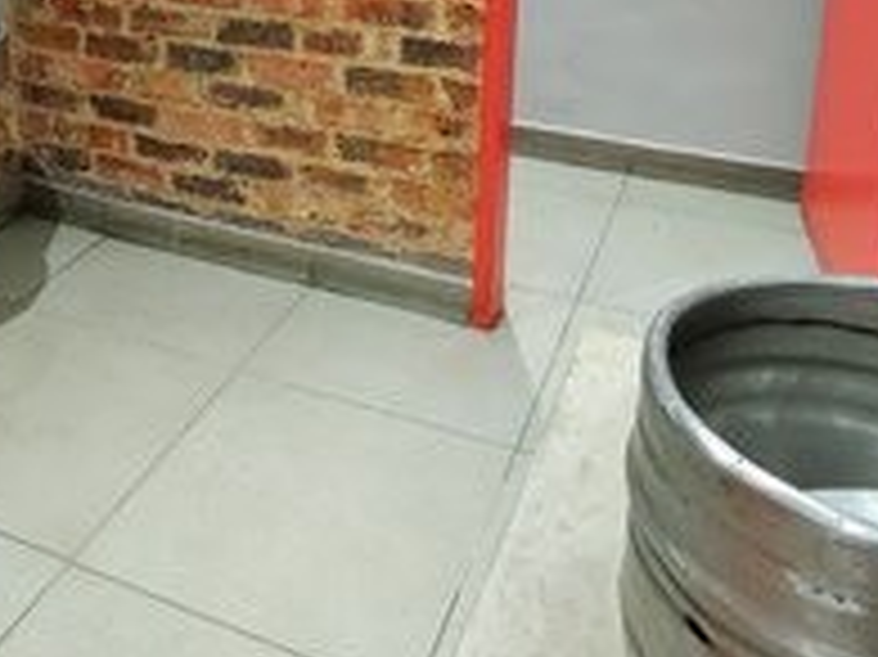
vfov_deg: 32.3
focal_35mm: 41
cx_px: 266
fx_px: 1039
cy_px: 2
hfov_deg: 44.8
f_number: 1.9
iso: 550
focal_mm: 2.18
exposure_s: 1/17
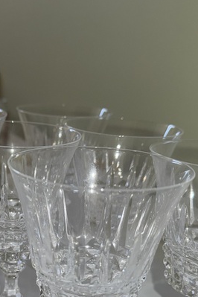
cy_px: 219
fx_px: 412
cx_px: 39
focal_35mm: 50
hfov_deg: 26.5
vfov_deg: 38.7
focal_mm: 6.76
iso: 50
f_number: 1.78
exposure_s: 1/50
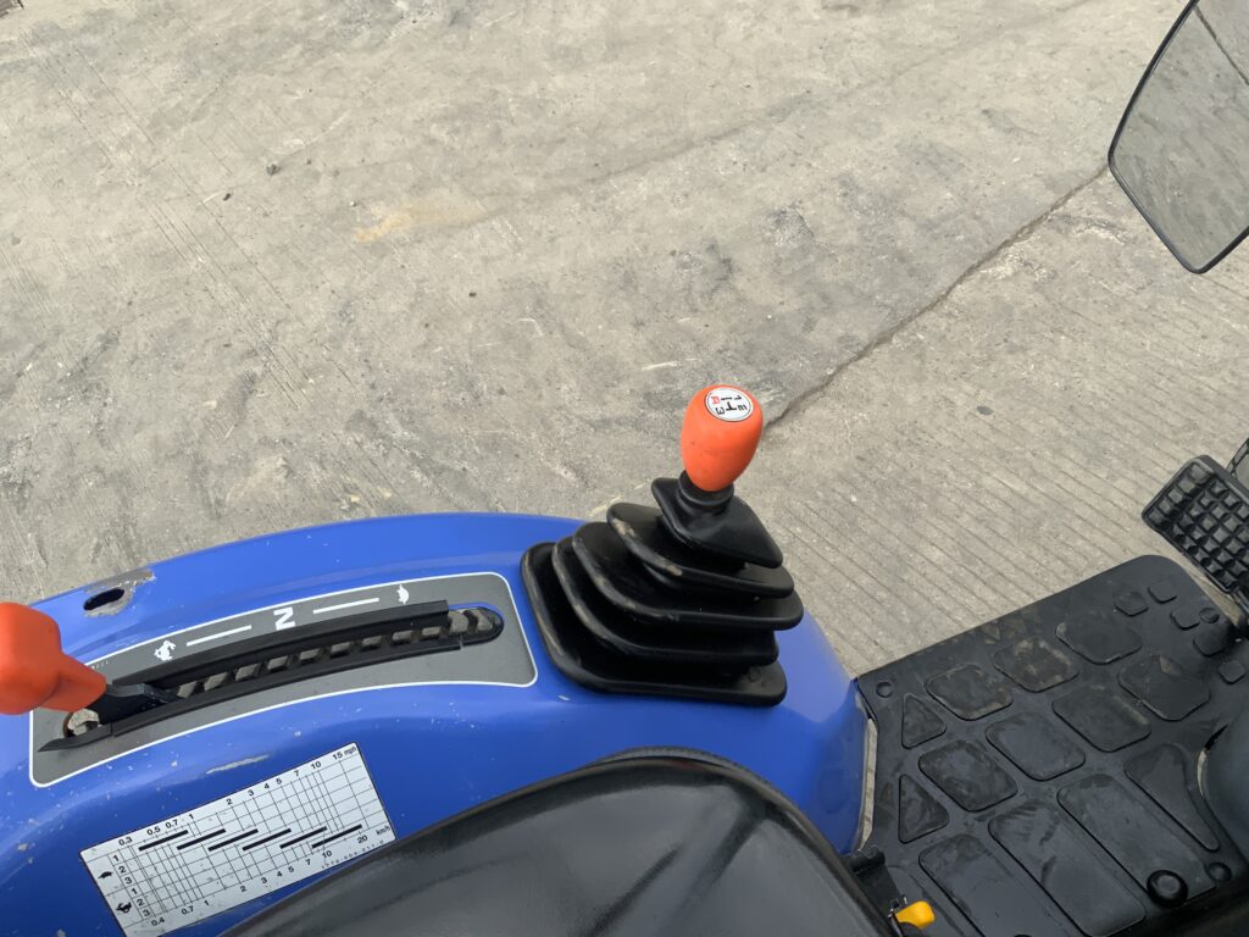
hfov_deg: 61.7
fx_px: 1046
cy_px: 468
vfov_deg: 48.2
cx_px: 624
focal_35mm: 29
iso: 16
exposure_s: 1/342
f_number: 1.8
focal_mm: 3
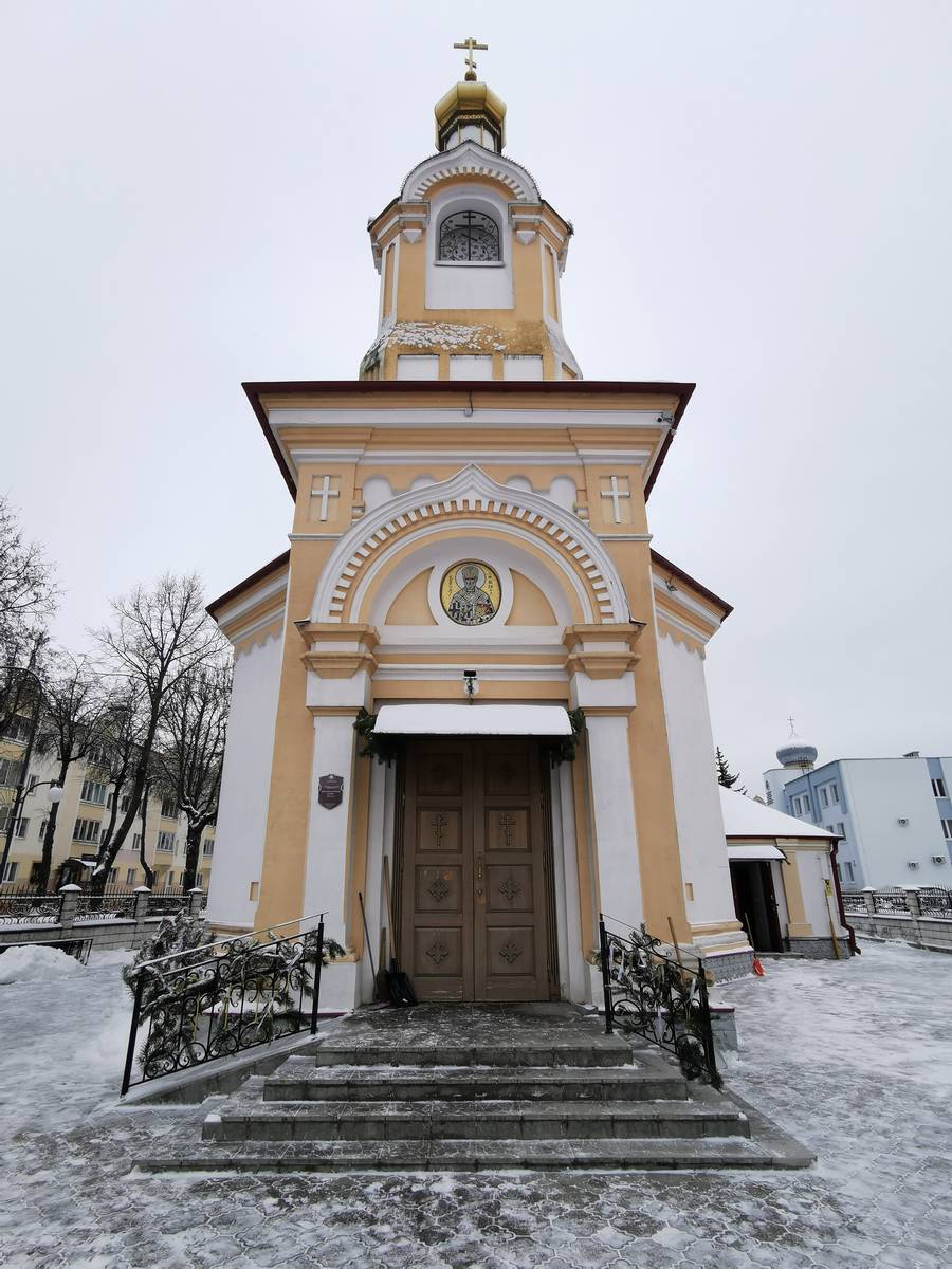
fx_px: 623
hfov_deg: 74.7
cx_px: 476
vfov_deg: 91.0
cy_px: 634
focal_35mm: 17
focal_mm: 2.26
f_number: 2.2
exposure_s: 1/158
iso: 50
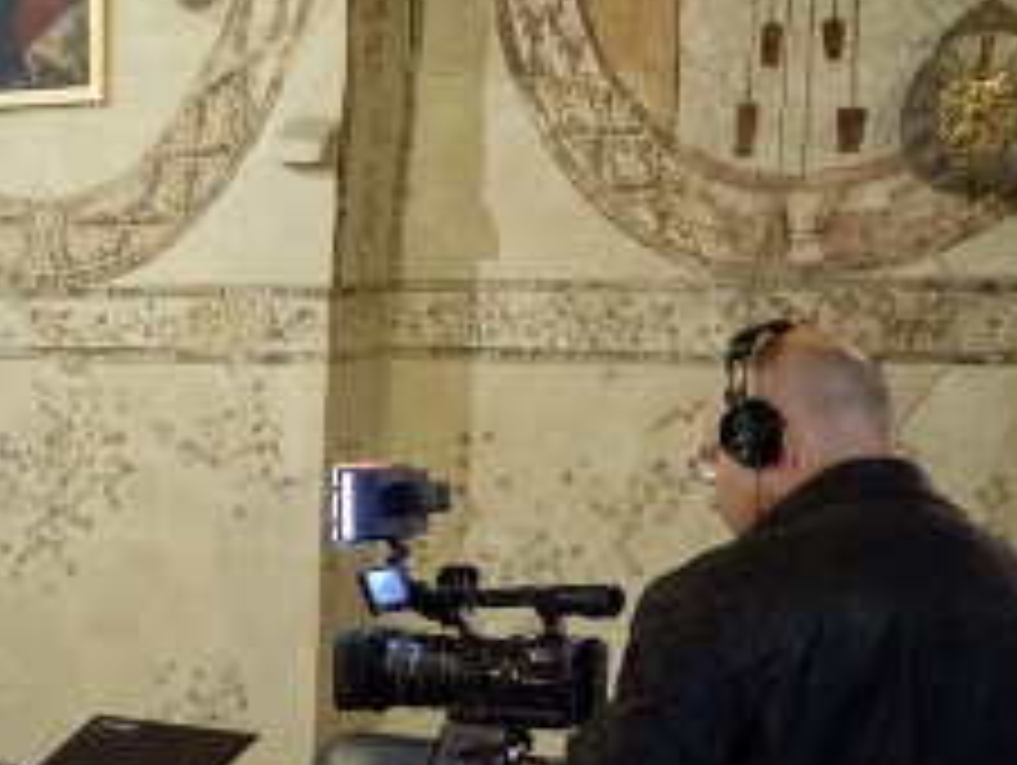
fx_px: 2794
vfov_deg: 15.1
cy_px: 886
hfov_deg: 19.6
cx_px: -153
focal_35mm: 95
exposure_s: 1/160
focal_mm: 35
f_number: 2.8
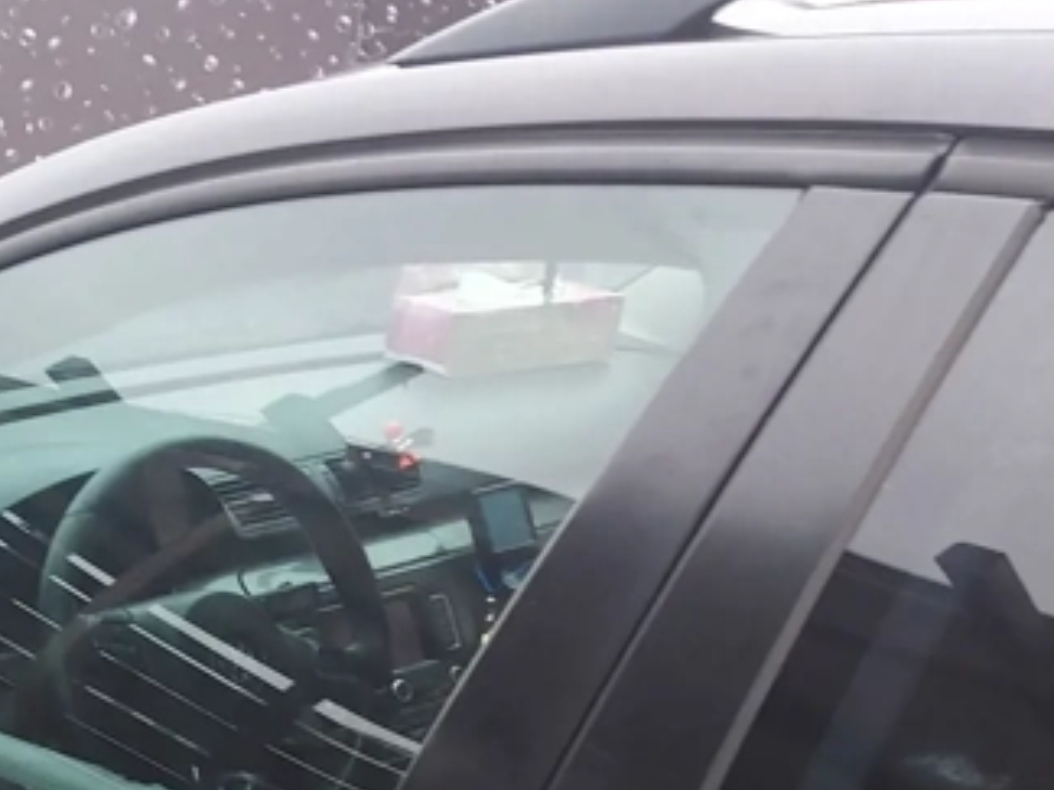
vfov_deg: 18.3
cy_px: 1073
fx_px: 2253
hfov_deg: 24.3
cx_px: -146
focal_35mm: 74
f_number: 1.8
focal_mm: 5.23
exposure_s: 1/50
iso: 50
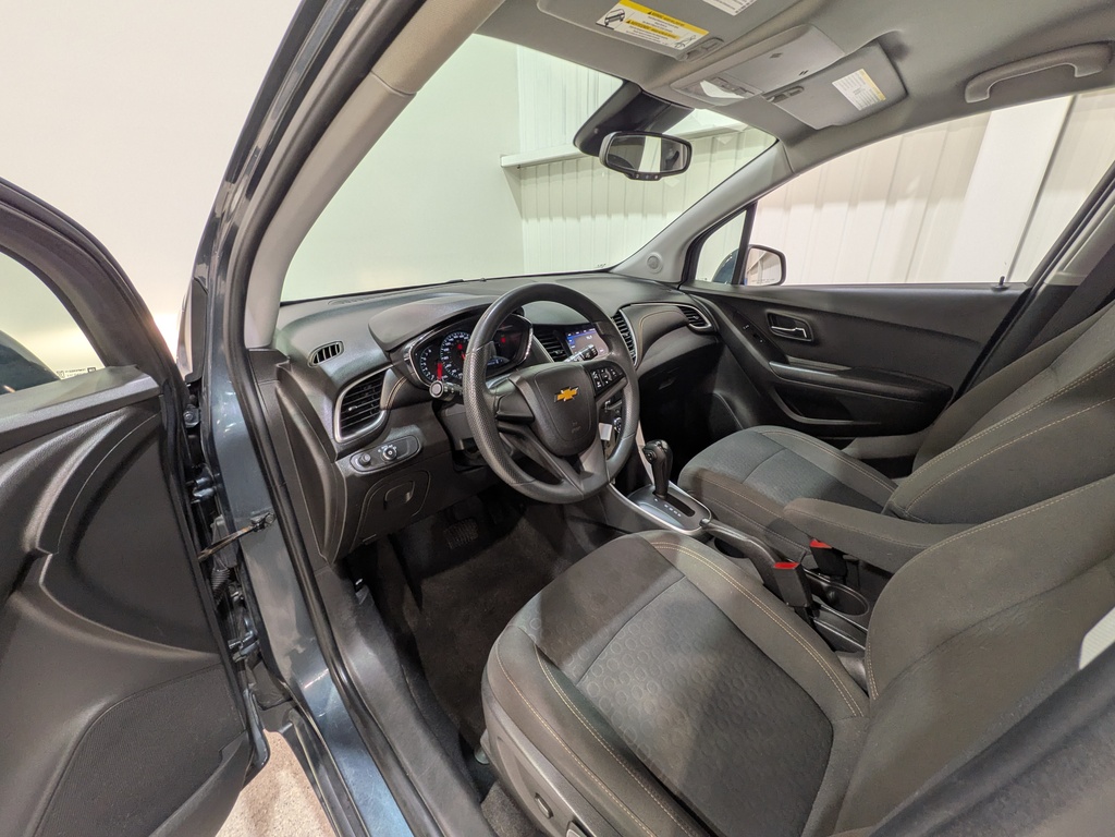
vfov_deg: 85.7
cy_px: 418
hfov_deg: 102.1
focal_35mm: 14
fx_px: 451
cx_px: 558
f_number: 2.2
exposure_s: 1/25
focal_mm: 1.83
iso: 53
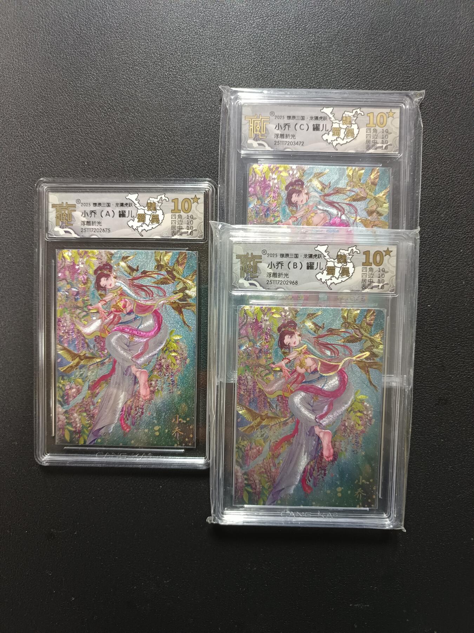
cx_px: 237
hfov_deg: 56.8
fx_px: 438
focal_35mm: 24
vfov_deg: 71.6
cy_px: 316
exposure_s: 1/25
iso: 1413
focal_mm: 5.31
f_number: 1.7
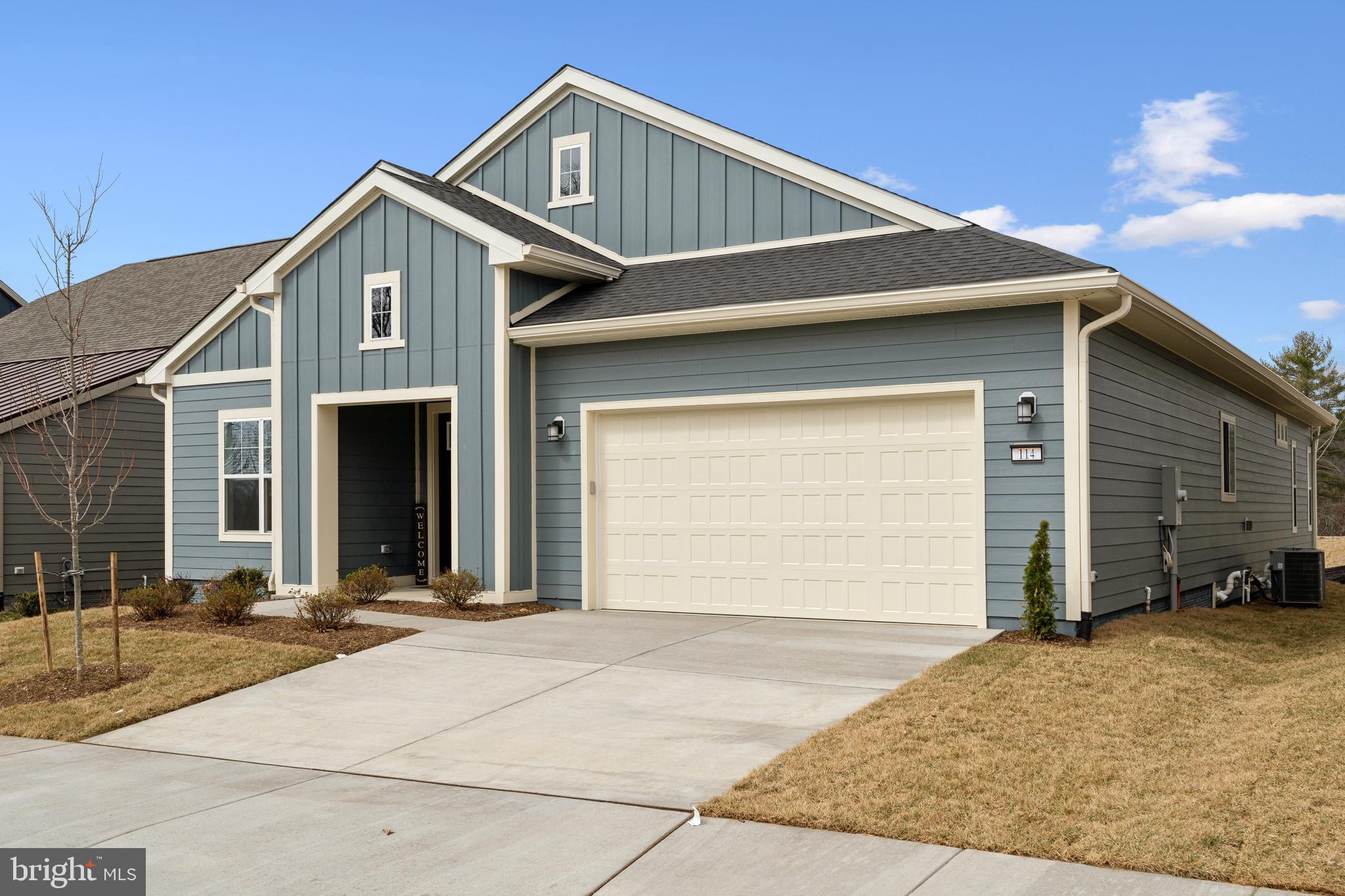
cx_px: 672
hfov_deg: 58.0
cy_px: 448
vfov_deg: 40.5
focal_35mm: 32
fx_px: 1214
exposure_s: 1/640
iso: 200
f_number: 8
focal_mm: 32.5
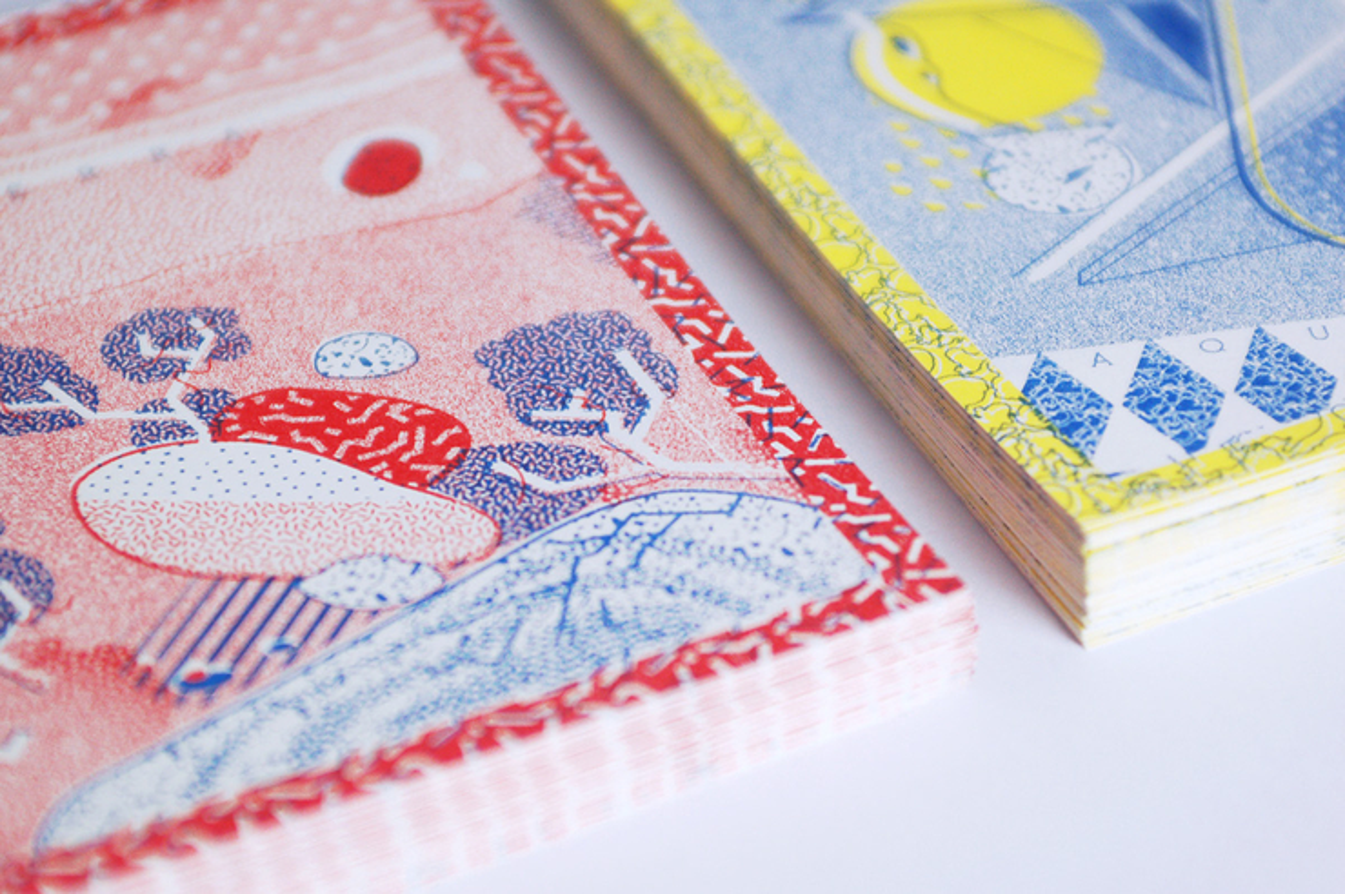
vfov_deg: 13.0
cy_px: 447
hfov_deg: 19.5
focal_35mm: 105
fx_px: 3919
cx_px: 672
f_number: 3.5
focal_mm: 70
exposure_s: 1/2000
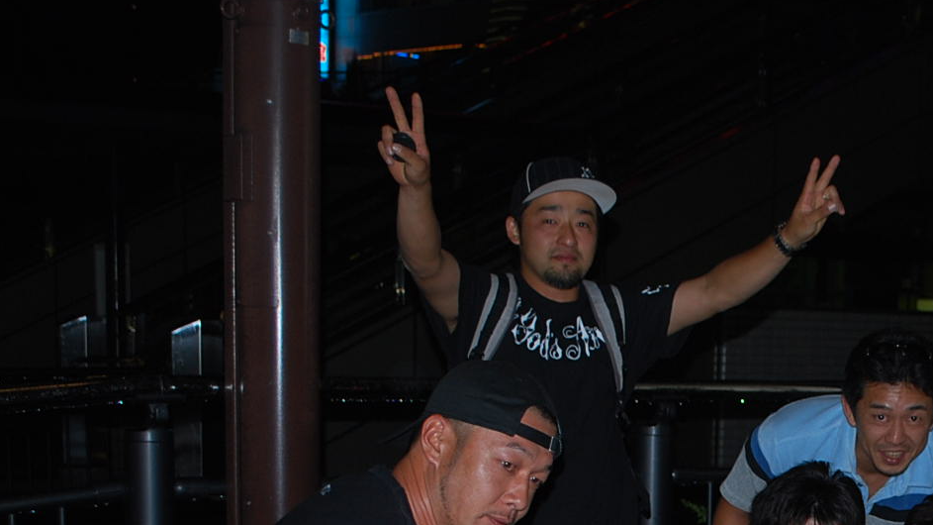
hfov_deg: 24.4
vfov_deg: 14.0
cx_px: 877
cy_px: 630
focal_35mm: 84
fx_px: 2078
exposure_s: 1/60
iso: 200
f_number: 4.2
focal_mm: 26
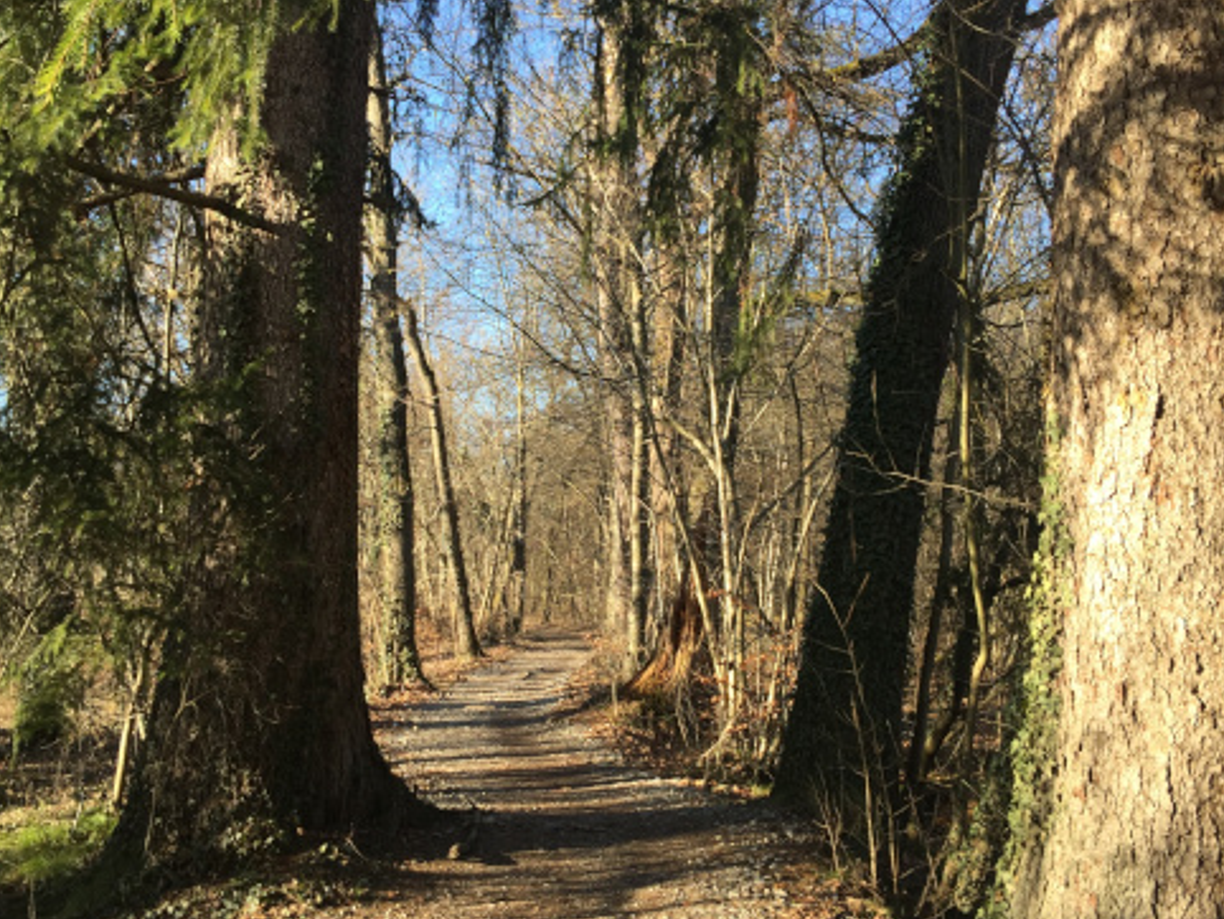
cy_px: 471
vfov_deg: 46.8
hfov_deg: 59.9
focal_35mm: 30
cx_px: 597
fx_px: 1061
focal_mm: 4.15
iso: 32
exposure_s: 1/324
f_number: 2.2
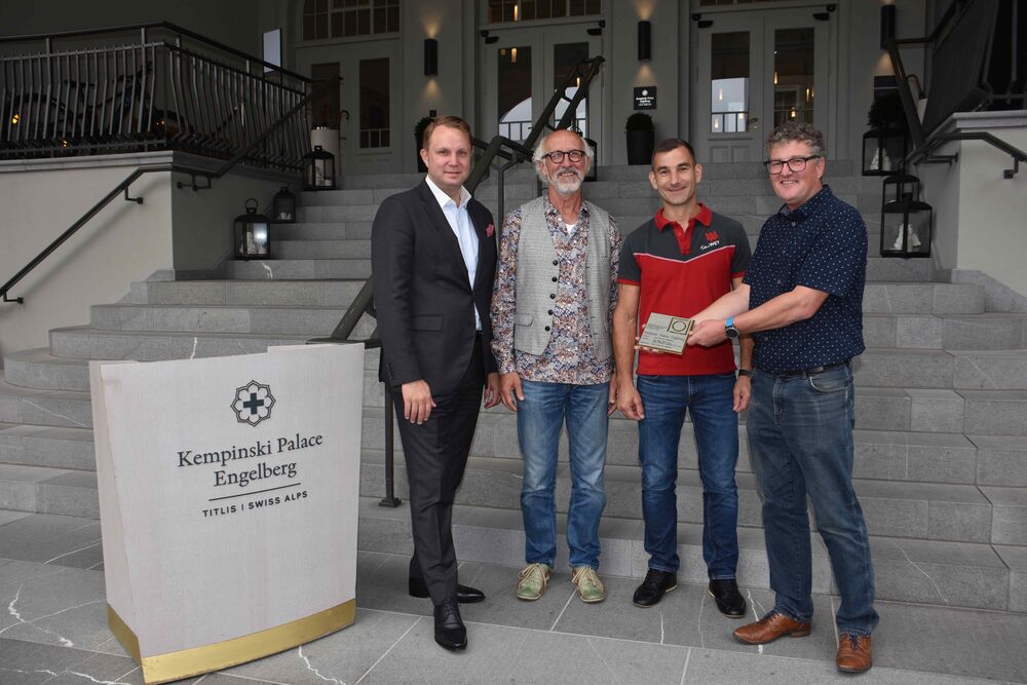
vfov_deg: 47.9
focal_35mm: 27
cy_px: 342
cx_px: 514
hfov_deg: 67.4
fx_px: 770
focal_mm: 18
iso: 110
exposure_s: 1/125
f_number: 5.6
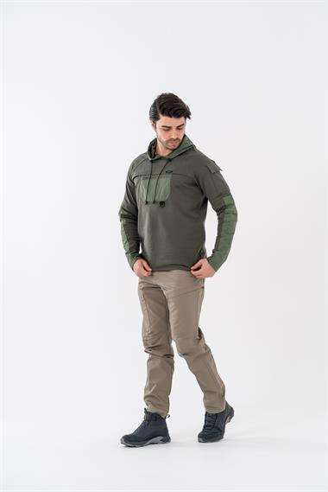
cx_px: 164
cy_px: 246
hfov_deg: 15.2
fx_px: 1228
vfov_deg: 22.6
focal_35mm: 90
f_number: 7.1
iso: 100
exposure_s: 1/160
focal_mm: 90
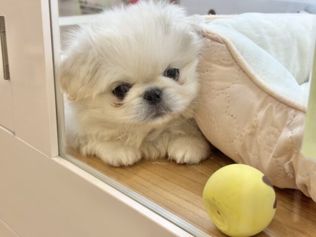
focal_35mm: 52
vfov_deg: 28.0
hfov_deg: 36.8
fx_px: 475
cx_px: 158
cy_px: 118
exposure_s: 1/50
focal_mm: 5.96
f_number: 1.6
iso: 32
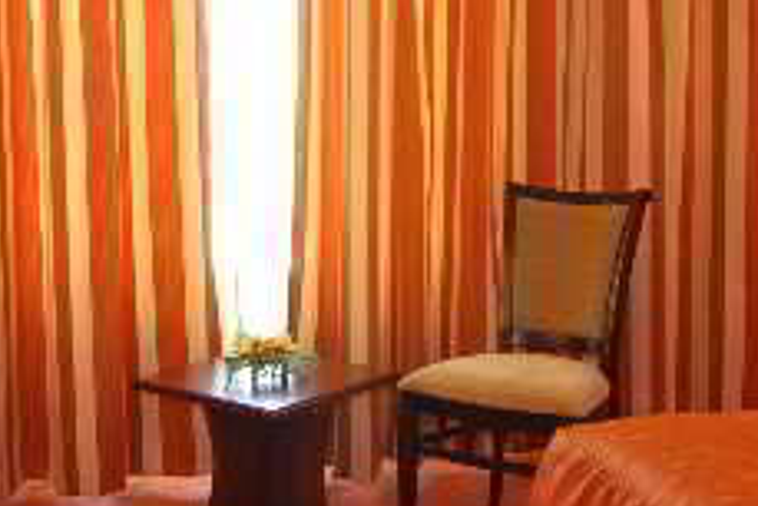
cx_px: 291
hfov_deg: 31.8
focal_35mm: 63
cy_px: 165
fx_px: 1327
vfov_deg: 21.5
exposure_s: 1/2.5
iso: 100
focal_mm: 12
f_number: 5
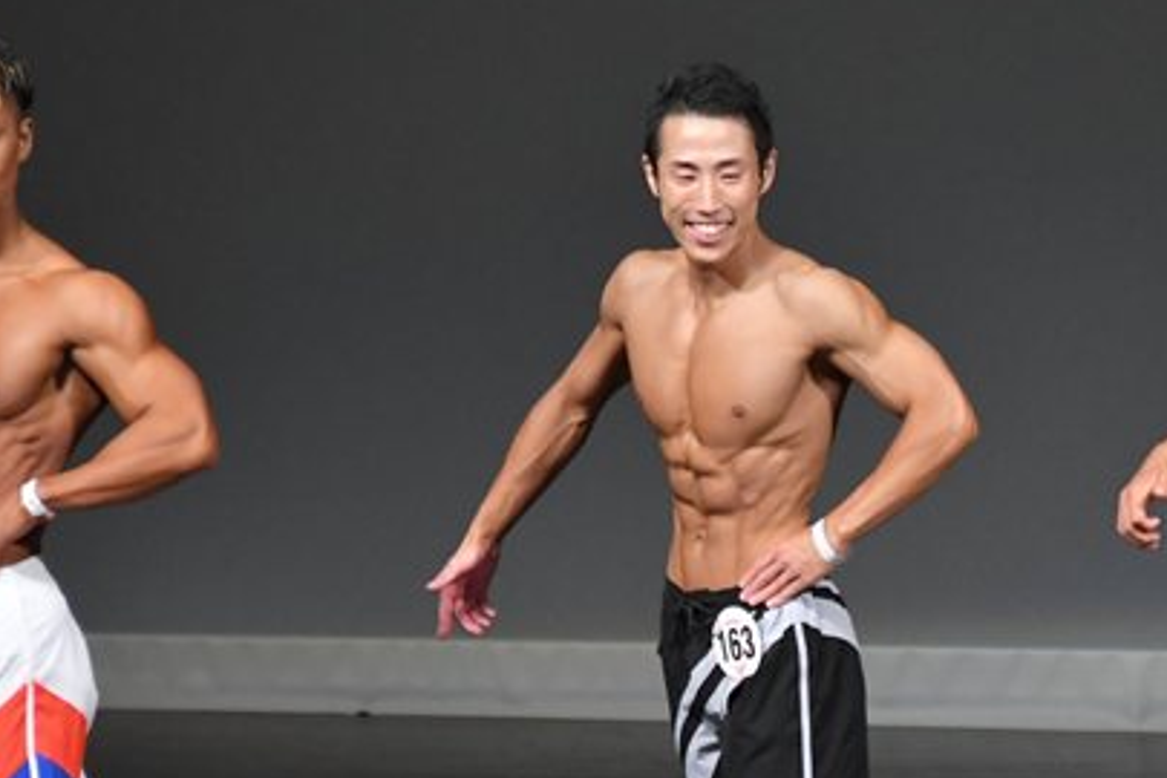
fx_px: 21393
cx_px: 1088
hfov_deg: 3.1
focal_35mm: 660
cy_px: 614
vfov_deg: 2.1
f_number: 5.6
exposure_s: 1/400
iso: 4000
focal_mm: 230
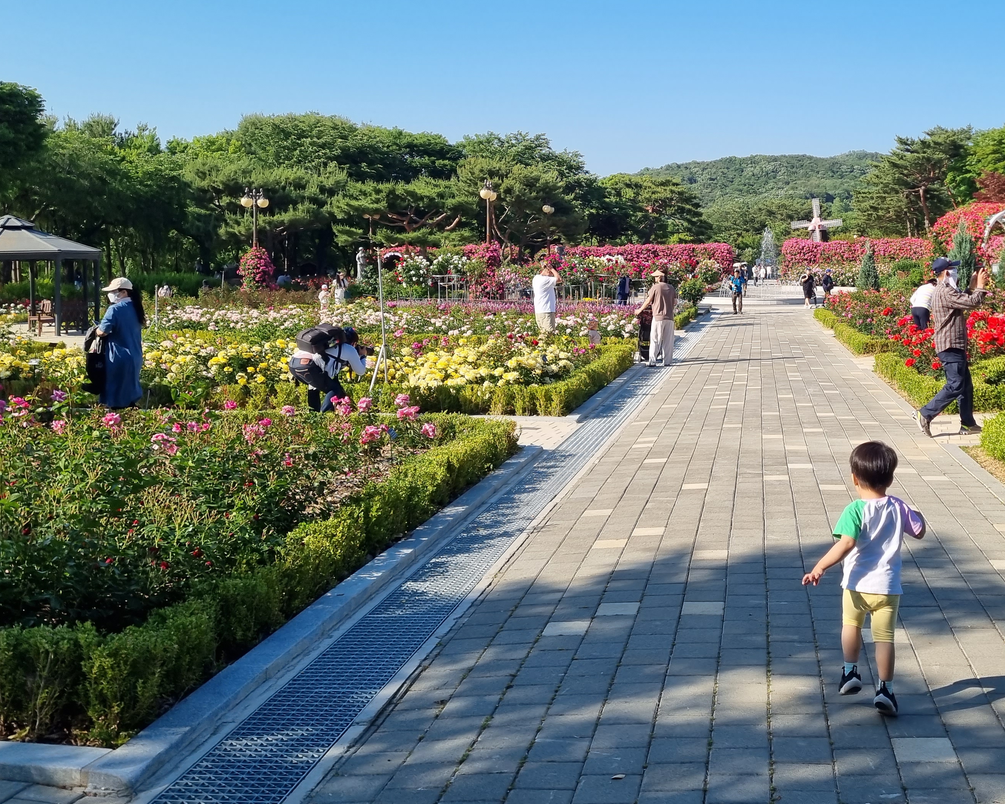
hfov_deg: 45.7
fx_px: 1160
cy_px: 246
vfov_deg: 37.7
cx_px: 713
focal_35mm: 39
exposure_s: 1/2080
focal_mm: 5.4
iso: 50
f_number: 1.8
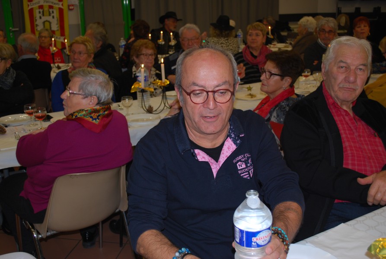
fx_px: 419
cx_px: 193
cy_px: 130
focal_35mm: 39
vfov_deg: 34.4
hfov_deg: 49.4
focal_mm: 26
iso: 200
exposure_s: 1/60
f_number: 4.5
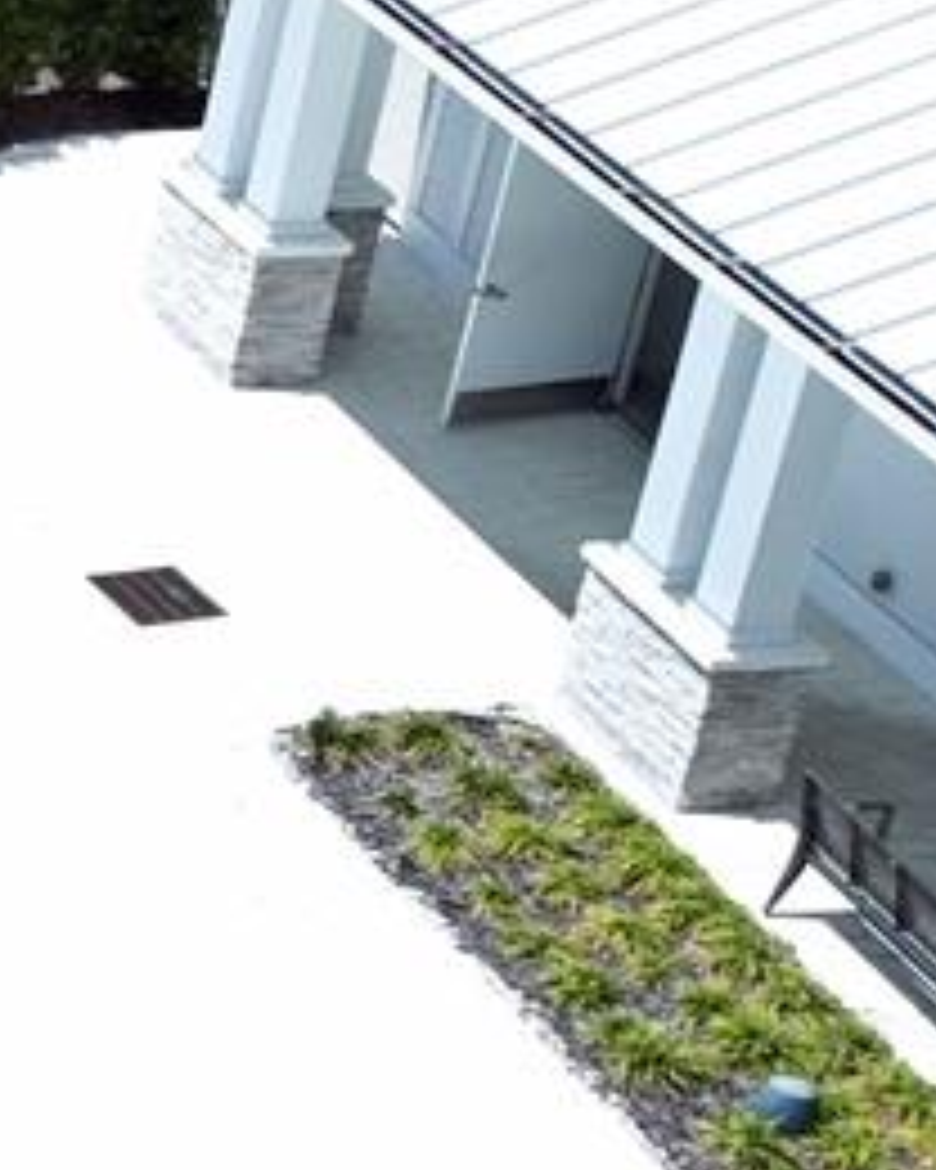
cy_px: 207
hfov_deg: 8.5
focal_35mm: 144
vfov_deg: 13.3
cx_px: -2110
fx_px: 4986
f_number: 3.2
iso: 100
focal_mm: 12.29
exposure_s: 1/400
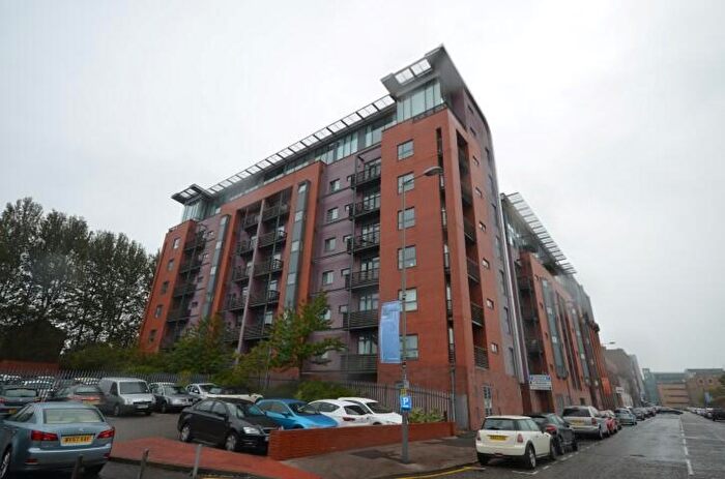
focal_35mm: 20
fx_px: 392
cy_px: 240
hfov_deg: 85.6
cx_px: 362
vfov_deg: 62.9
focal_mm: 13
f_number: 8
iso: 200
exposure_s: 1/250
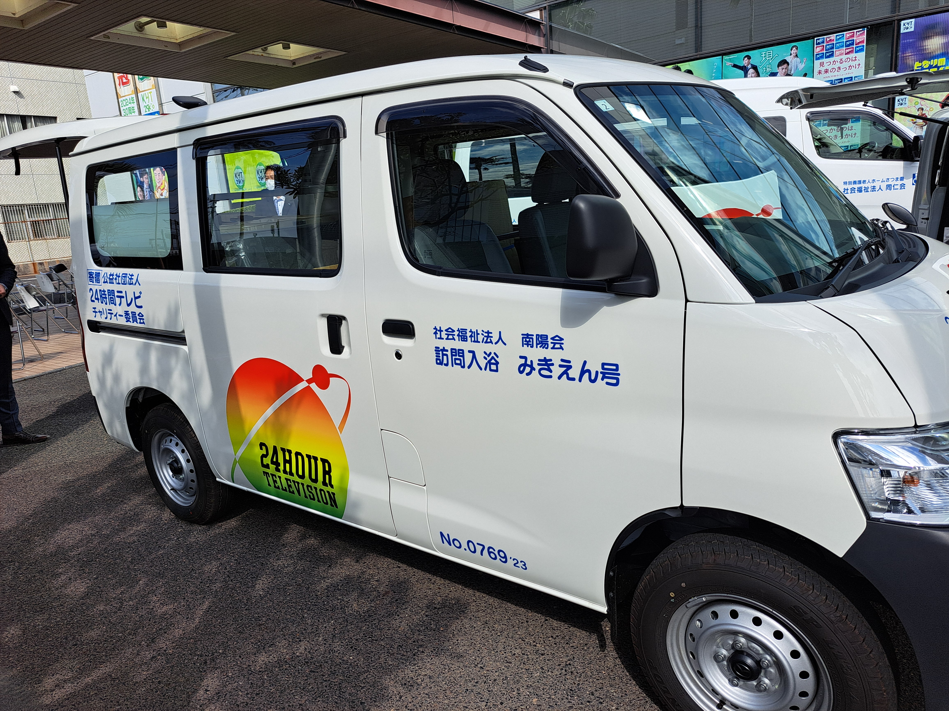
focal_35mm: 24
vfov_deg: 56.8
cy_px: 356
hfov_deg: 71.6
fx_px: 658
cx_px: 474
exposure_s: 1/1984
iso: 50
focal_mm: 5.23
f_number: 1.8
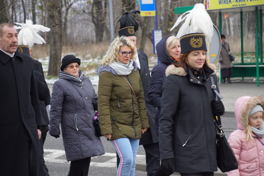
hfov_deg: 15.2
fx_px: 990
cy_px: 88
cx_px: 132
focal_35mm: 135
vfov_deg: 10.2
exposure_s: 1/160
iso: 800
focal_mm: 90
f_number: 5.6
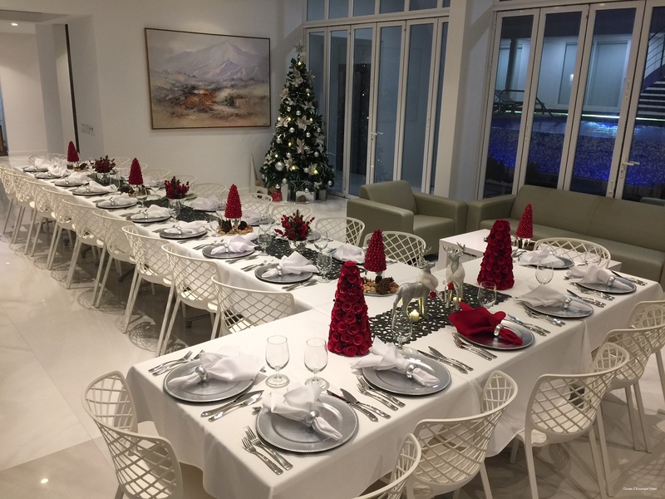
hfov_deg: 61.7
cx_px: 332
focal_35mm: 29
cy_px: 250
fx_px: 557
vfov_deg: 48.2
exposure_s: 1/15
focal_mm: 4.15
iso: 40
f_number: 2.2
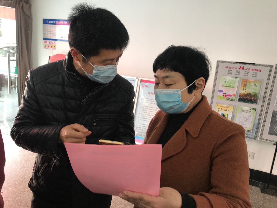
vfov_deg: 49.7
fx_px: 224
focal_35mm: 28
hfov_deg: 63.4
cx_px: 138
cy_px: 104
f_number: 1.8
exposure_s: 1/33
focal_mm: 3.99
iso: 80
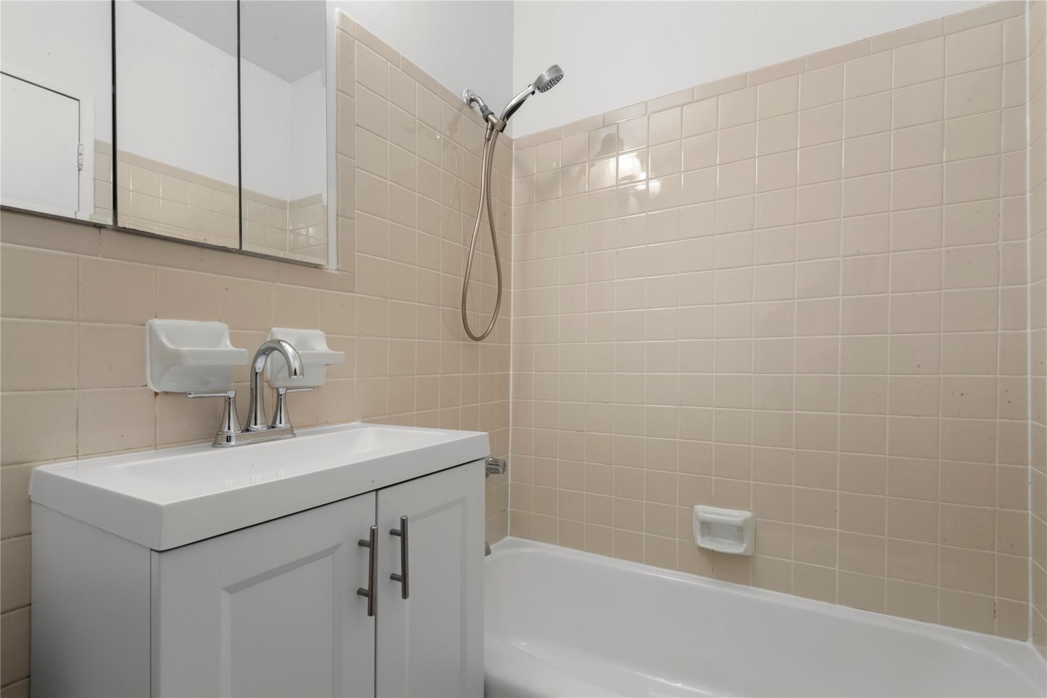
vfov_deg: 73.8
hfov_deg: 96.7
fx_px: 465
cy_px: 349
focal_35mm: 16
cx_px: 524
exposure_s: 3
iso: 500
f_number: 22
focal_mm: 16
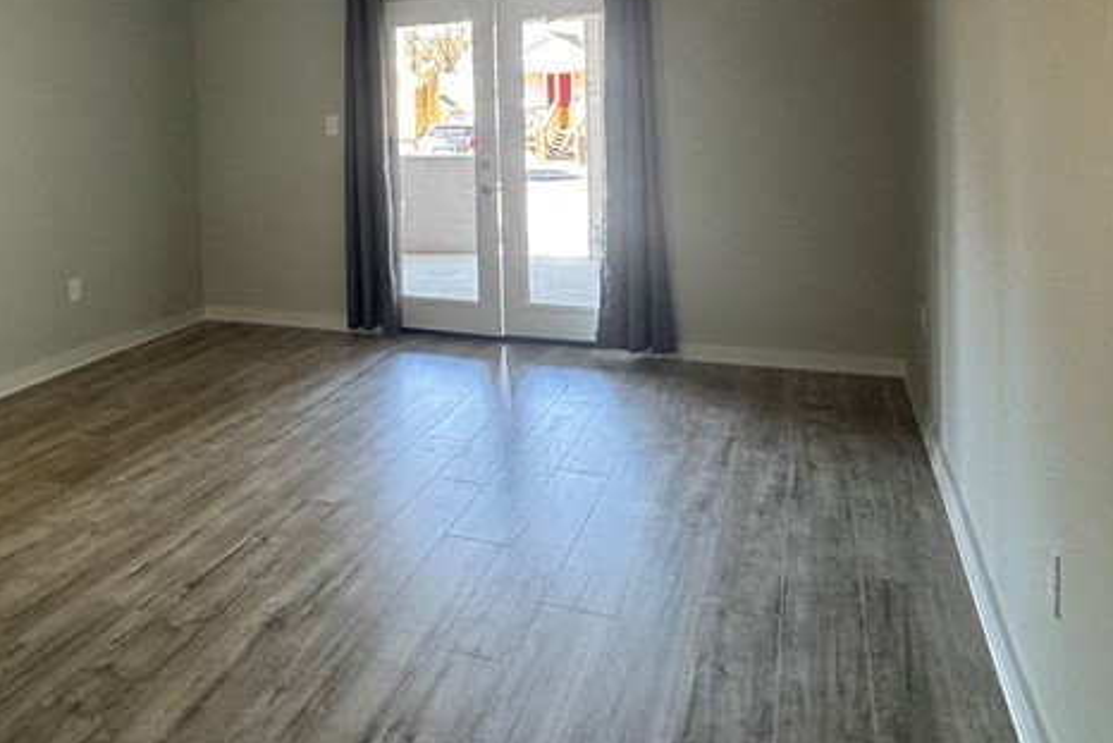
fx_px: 990
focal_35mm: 32
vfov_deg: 39.3
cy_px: 136
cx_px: 320
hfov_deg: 56.6
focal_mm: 2.22
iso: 200
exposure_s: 1/60
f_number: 2.2
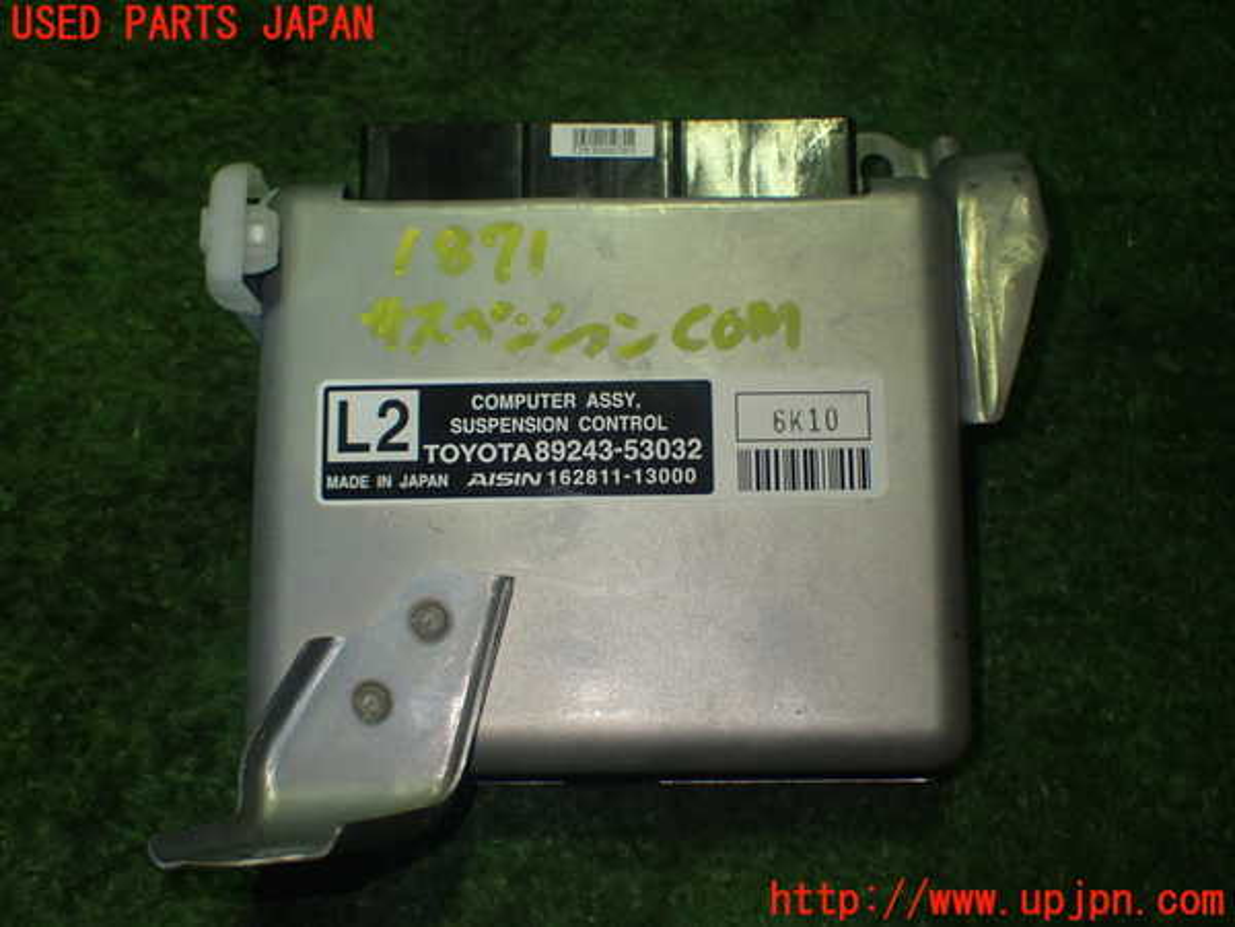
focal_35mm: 47
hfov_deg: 40.4
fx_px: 1677
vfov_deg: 30.9
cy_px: 464
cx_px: 618
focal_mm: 8.4
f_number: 3.1
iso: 320
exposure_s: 1/50
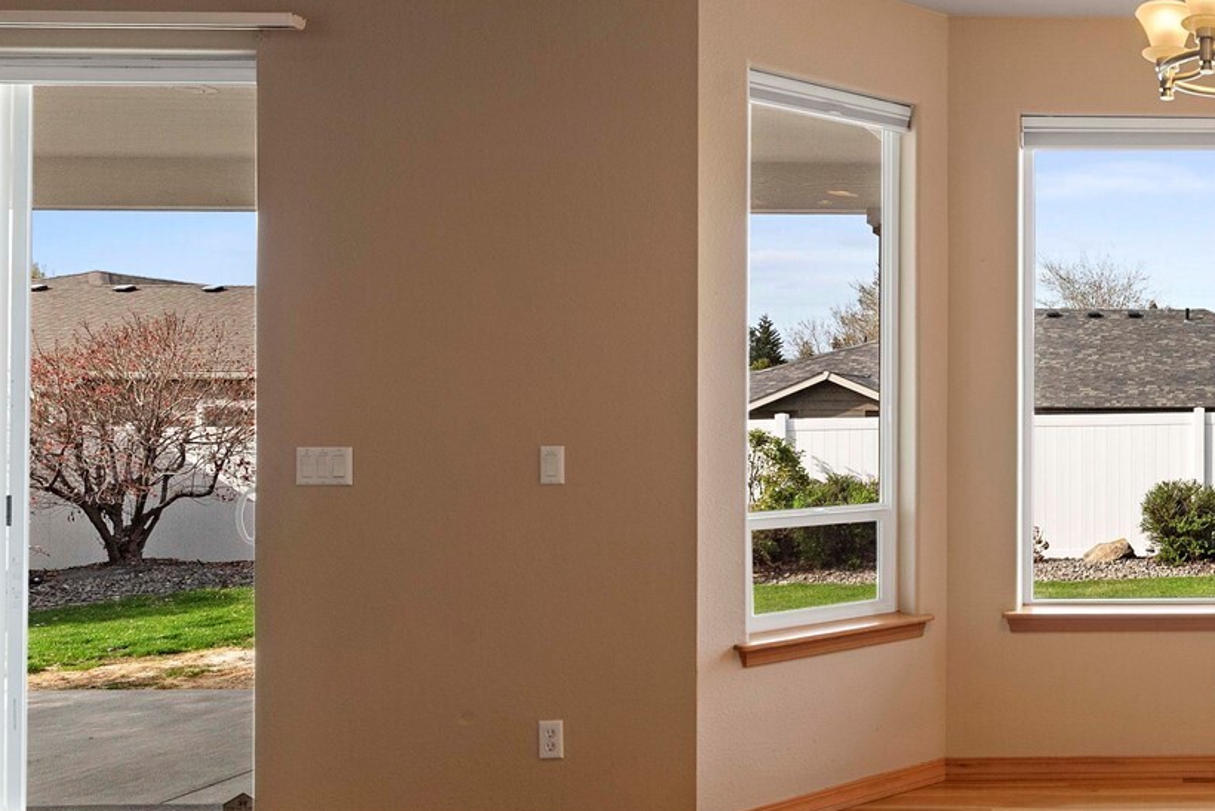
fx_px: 1046
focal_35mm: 31
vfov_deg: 42.3
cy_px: 410
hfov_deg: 49.0
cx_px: 1225
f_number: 8
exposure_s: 1/30
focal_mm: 15
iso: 200
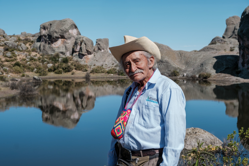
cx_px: 124
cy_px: 83
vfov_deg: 24.2
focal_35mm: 56
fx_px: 387
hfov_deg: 35.6
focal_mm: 37.4
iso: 200
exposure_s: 1/400
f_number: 7.1
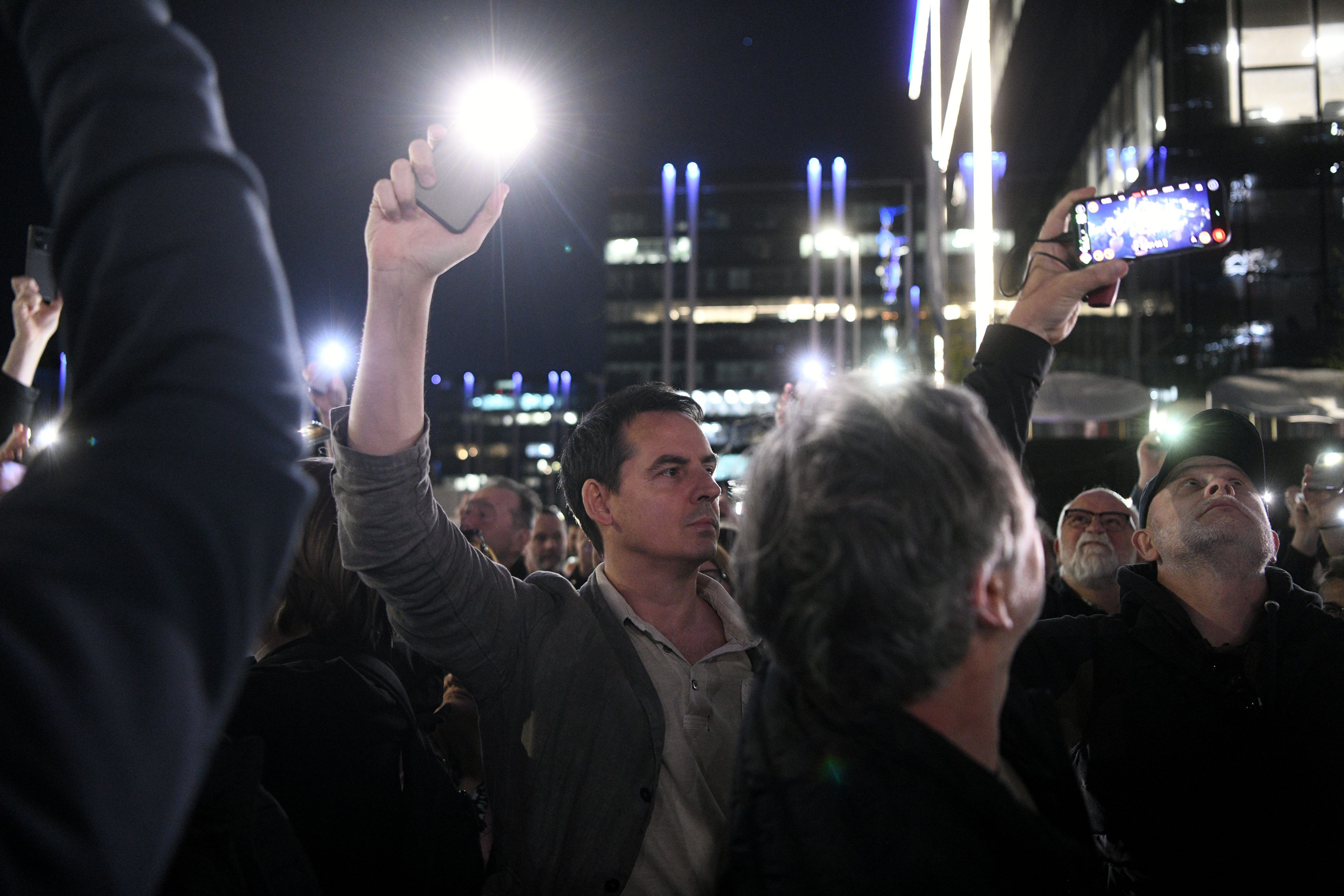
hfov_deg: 55.8
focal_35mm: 34
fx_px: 1269
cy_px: 448
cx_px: 672
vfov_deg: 38.9
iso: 3200
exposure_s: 1/50
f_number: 2.8
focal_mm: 34
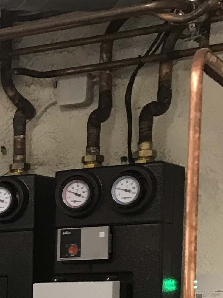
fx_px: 971
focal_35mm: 113
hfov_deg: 11.8
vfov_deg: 16.0
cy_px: 449
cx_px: -212
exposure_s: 1/17
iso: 50
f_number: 1.8
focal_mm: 3.99
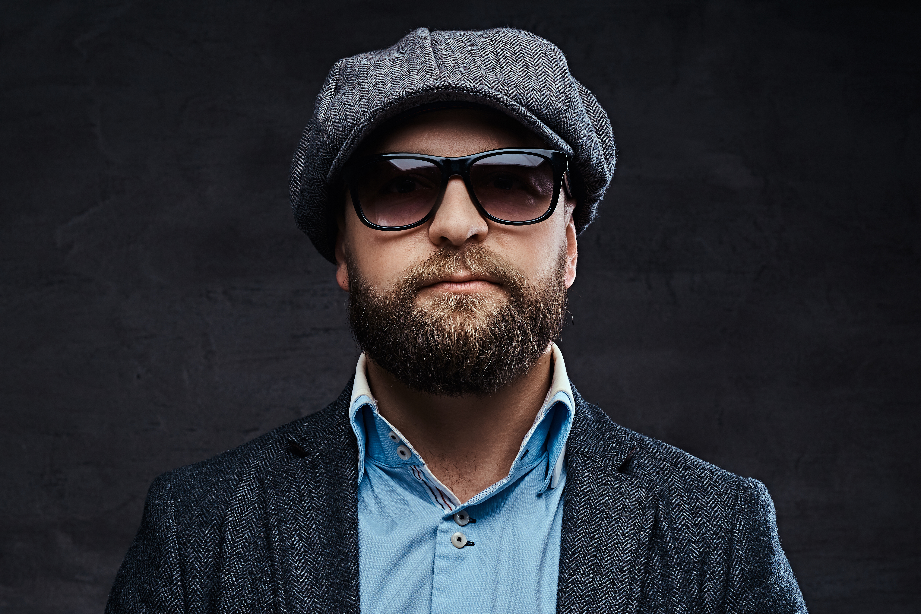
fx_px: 2149
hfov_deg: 24.2
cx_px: 460
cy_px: 307
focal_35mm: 84
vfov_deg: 16.3
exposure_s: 1/180
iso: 200
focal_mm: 56
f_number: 10
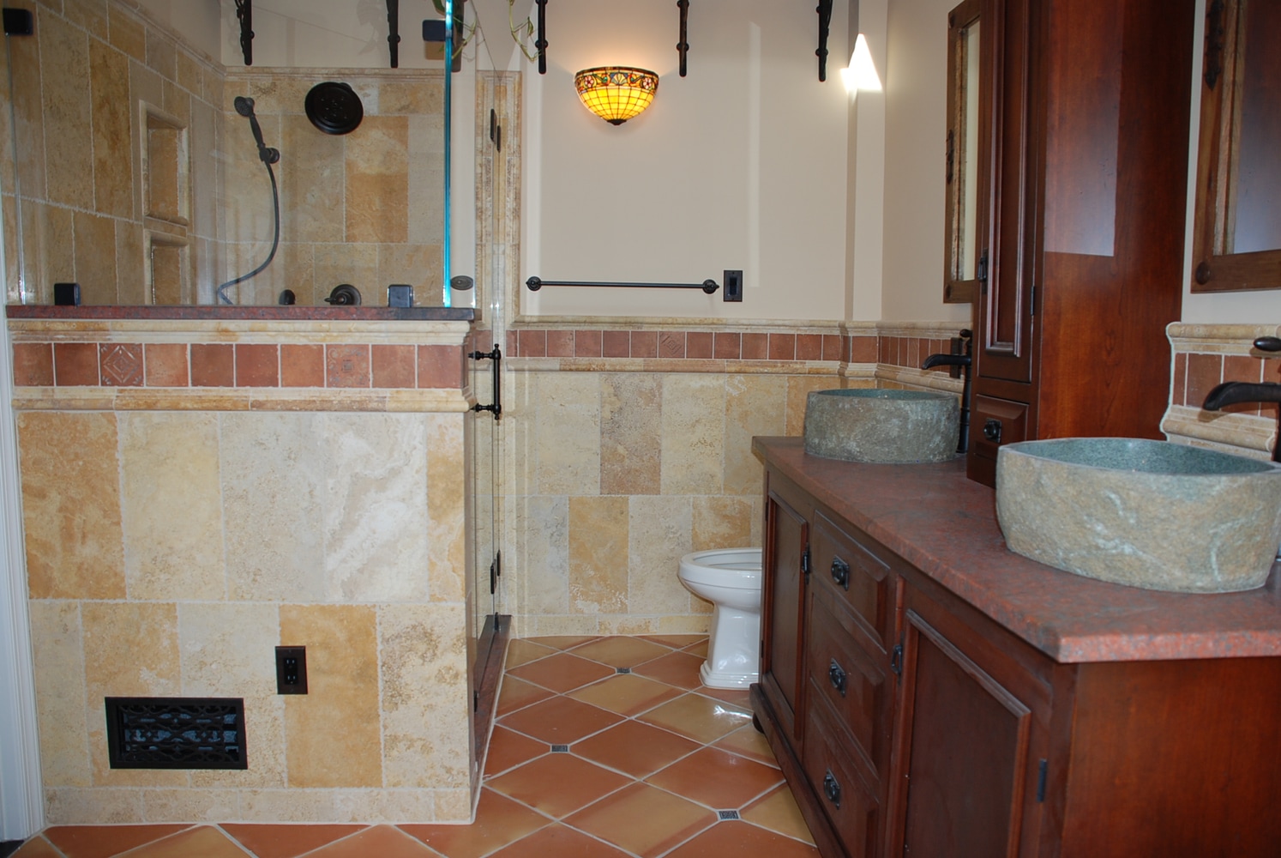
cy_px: 429
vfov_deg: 43.7
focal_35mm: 30
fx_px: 1069
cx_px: 640
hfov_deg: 61.9
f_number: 3.8
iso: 200
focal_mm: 20
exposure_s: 1/60
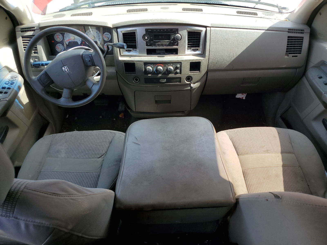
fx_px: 246
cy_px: 122
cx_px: 164
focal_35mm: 26
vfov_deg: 53.1
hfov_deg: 67.3
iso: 50
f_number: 1.5
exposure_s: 1/303
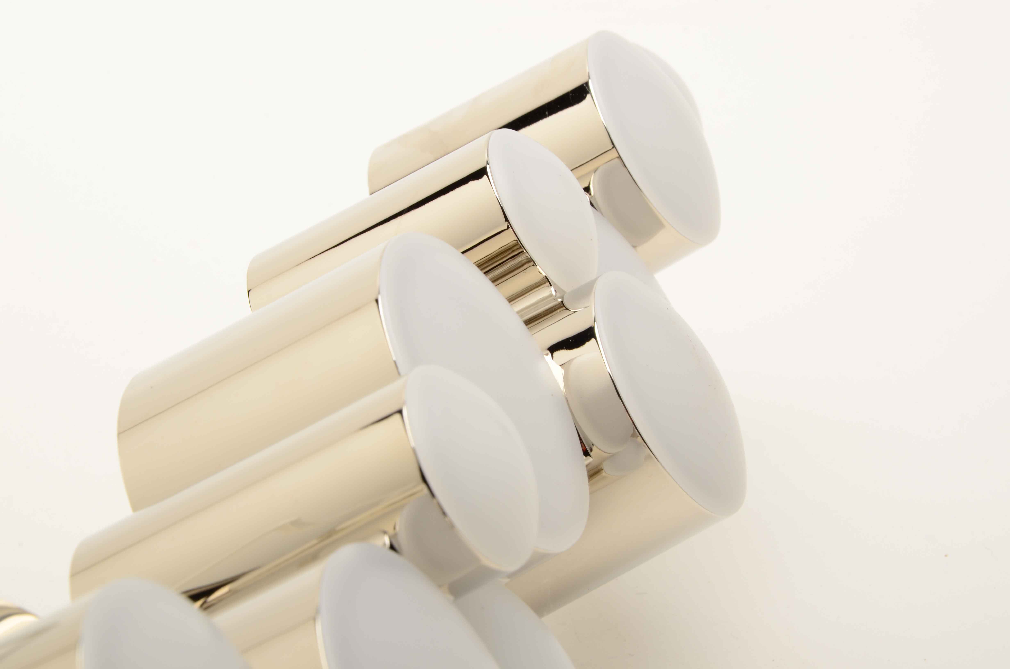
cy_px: 334
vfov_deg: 8.7
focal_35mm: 158
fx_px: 4410
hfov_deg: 13.1
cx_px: 505
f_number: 20
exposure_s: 1/160
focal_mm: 105
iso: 200
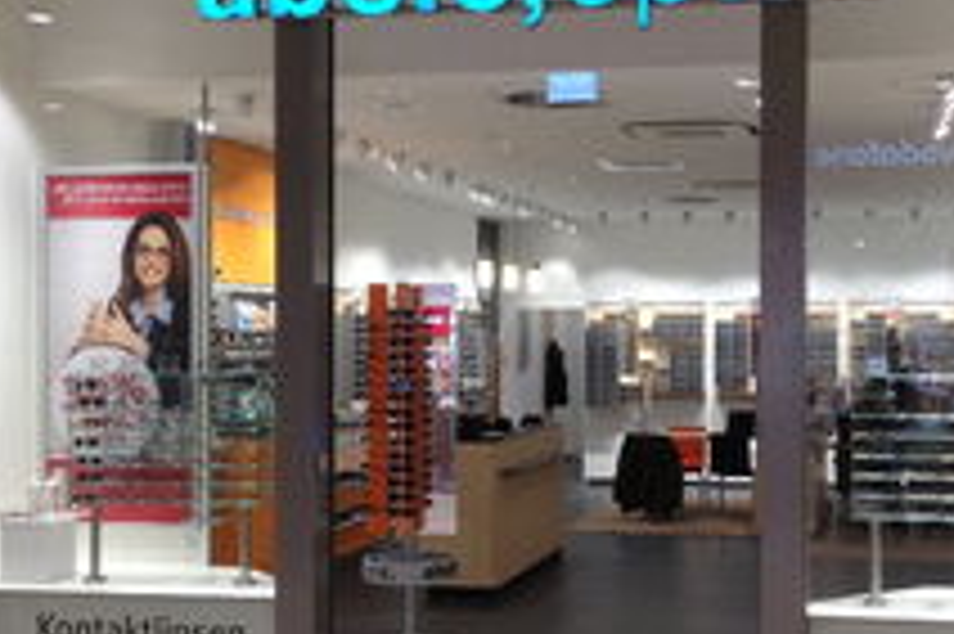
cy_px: 333
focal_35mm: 60
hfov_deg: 33.2
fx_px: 1589
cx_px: 608
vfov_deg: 22.6
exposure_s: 1/120
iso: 80
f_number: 2.4
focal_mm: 4.28
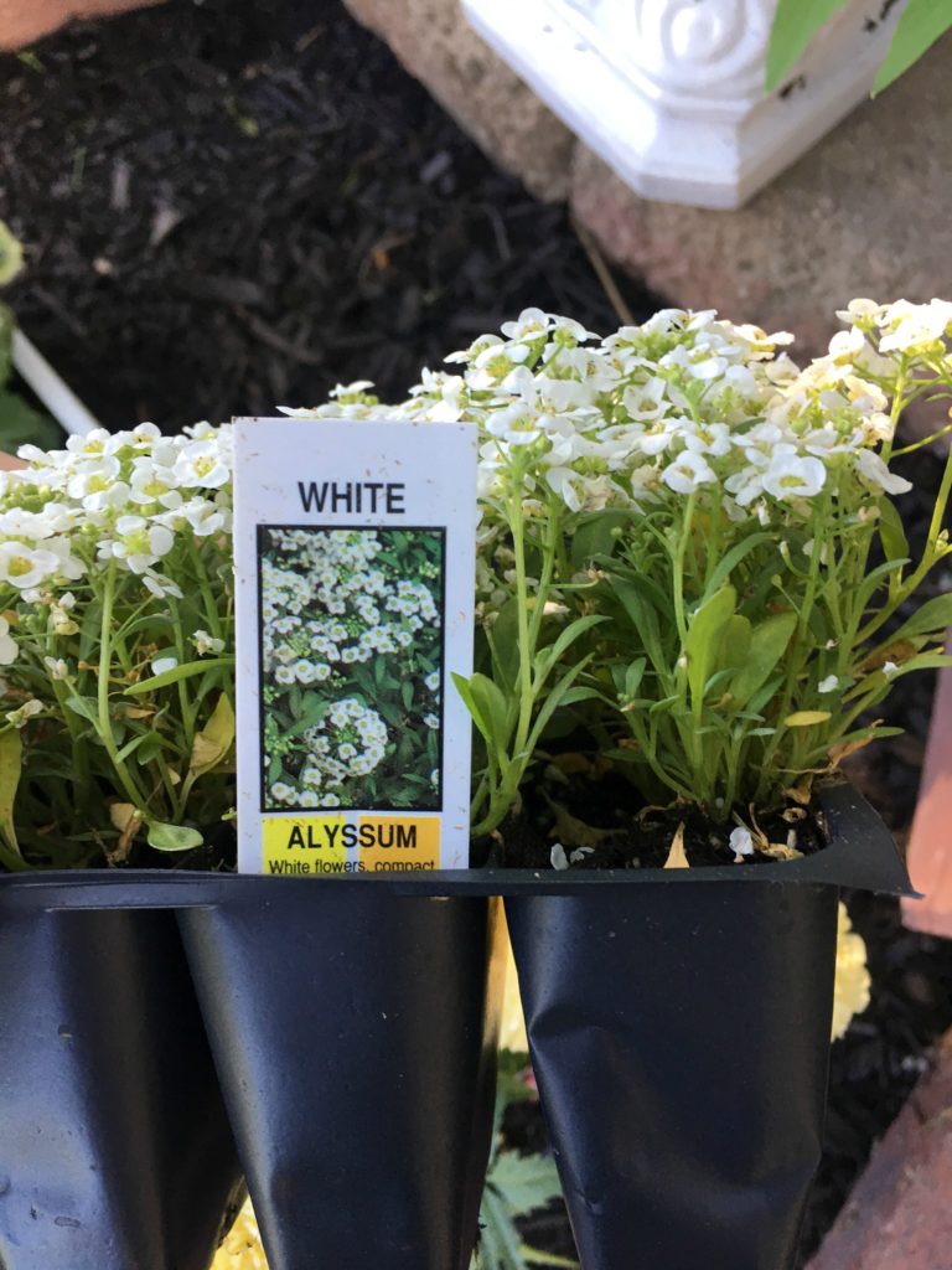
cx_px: 476
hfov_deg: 48.2
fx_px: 1063
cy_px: 635
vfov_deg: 61.7
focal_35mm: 29
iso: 25
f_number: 2.2
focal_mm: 4.15
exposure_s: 1/30
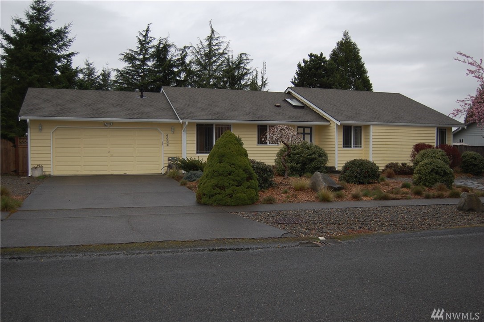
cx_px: 242
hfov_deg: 55.2
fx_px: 463
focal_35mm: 34
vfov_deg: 38.3
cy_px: 161
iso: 200
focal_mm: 23
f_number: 3.8
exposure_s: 1/400
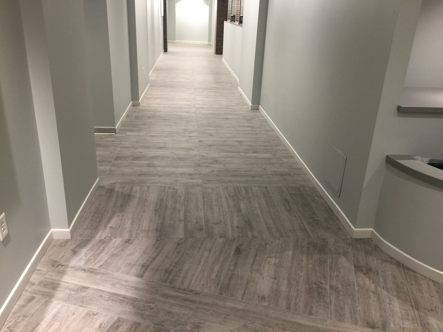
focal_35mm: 29
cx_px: 222
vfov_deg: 48.2
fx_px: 371
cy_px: 166
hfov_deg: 61.7
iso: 50
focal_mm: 4.15
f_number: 2.2
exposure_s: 1/30
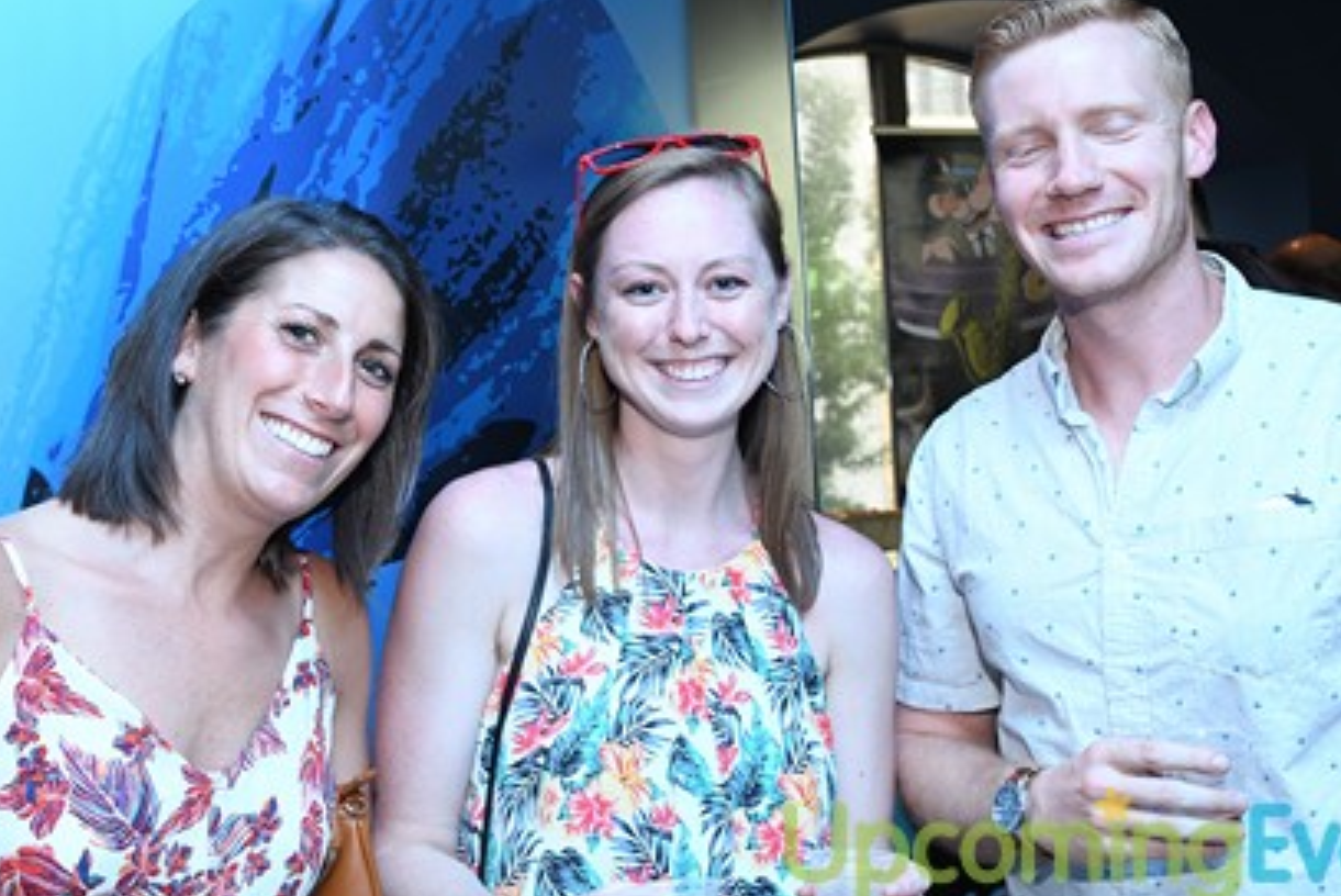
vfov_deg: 26.7
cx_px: 669
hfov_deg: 39.1
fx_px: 1889
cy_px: 384
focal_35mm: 51
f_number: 4.5
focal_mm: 25
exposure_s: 1/125
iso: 800
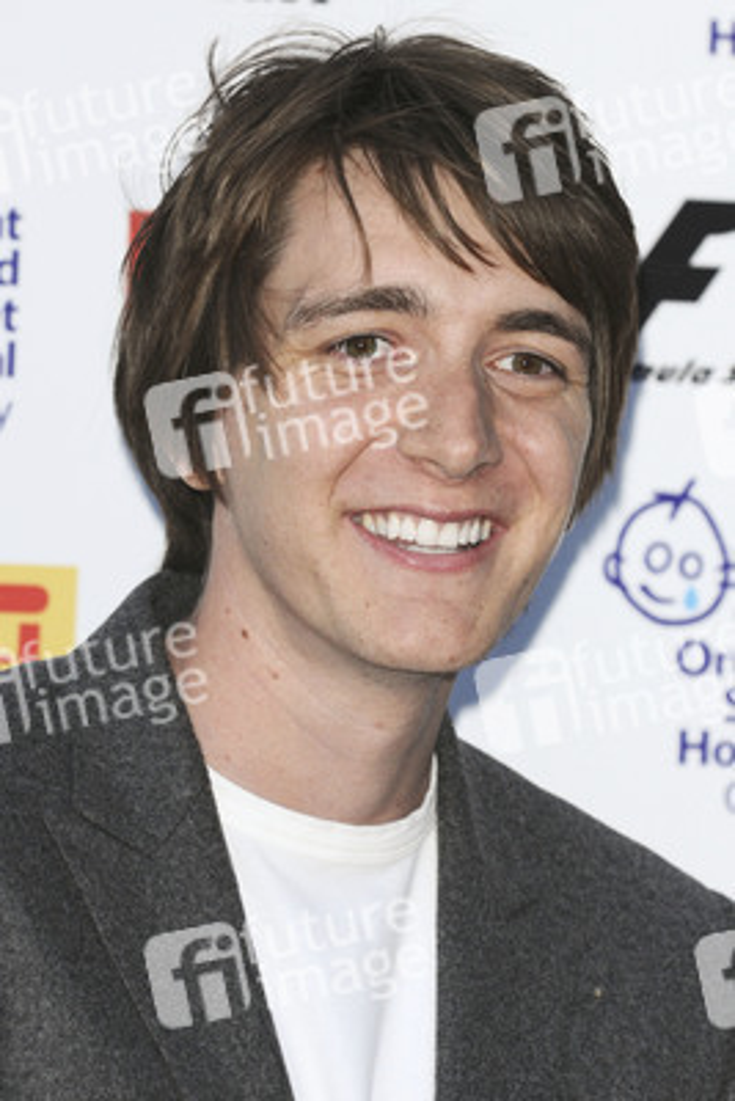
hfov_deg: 5.6
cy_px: 550
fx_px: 7573
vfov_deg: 8.3
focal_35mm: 248
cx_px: 368
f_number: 5
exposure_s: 1/250
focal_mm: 165
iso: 320
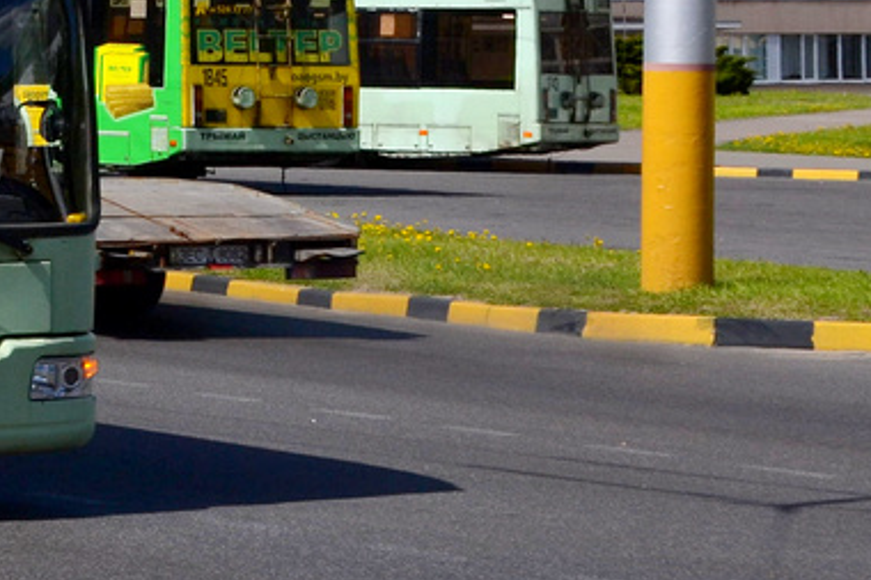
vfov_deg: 7.6
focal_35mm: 180
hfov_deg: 10.9
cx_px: -500
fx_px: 4353
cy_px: -94
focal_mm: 38
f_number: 11
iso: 100
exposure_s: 1/400
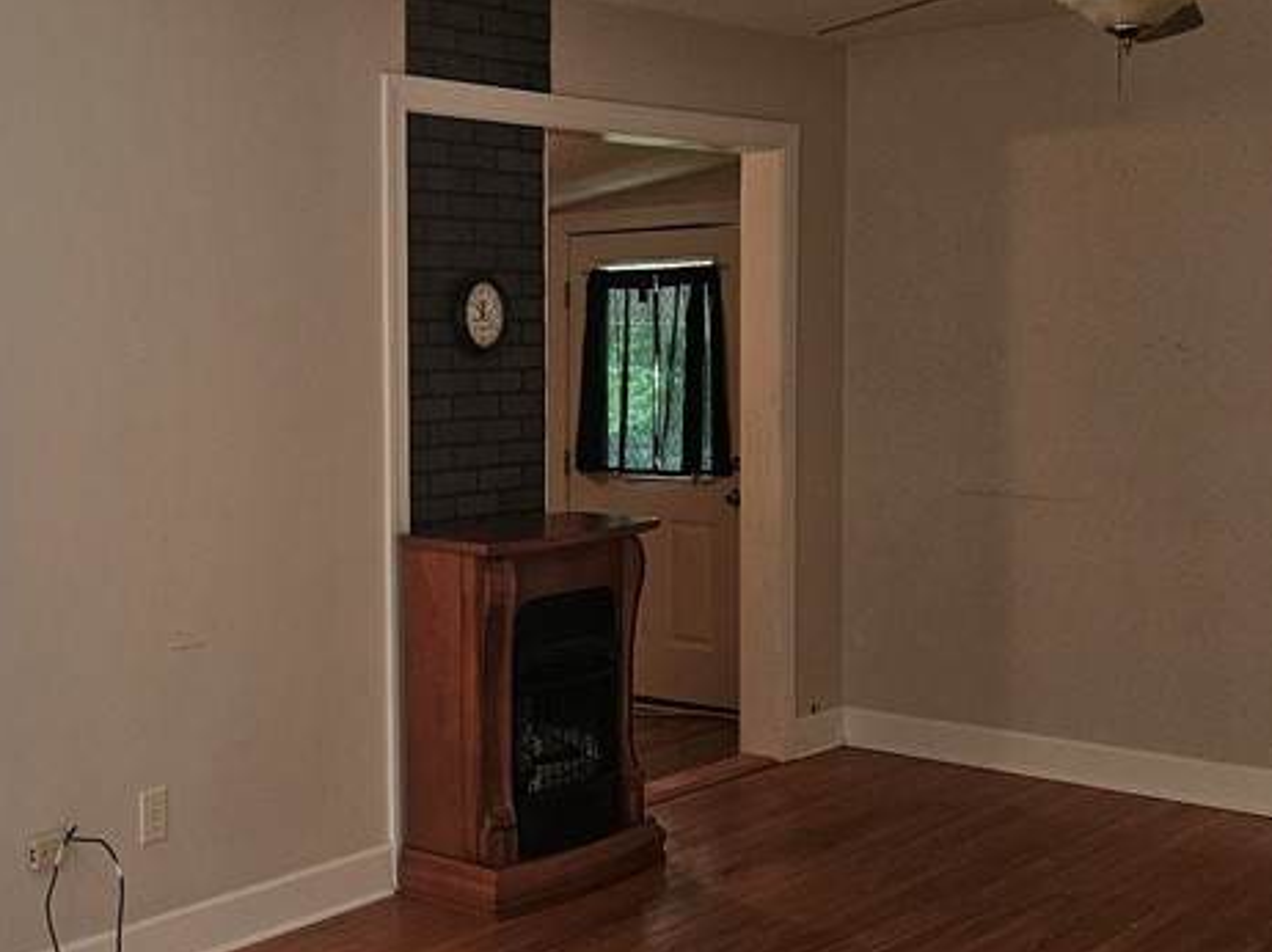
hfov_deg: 36.8
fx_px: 1873
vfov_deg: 28.5
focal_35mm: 51
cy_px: 476
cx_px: 344
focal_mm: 5.4
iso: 125
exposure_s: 1/120
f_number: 1.8
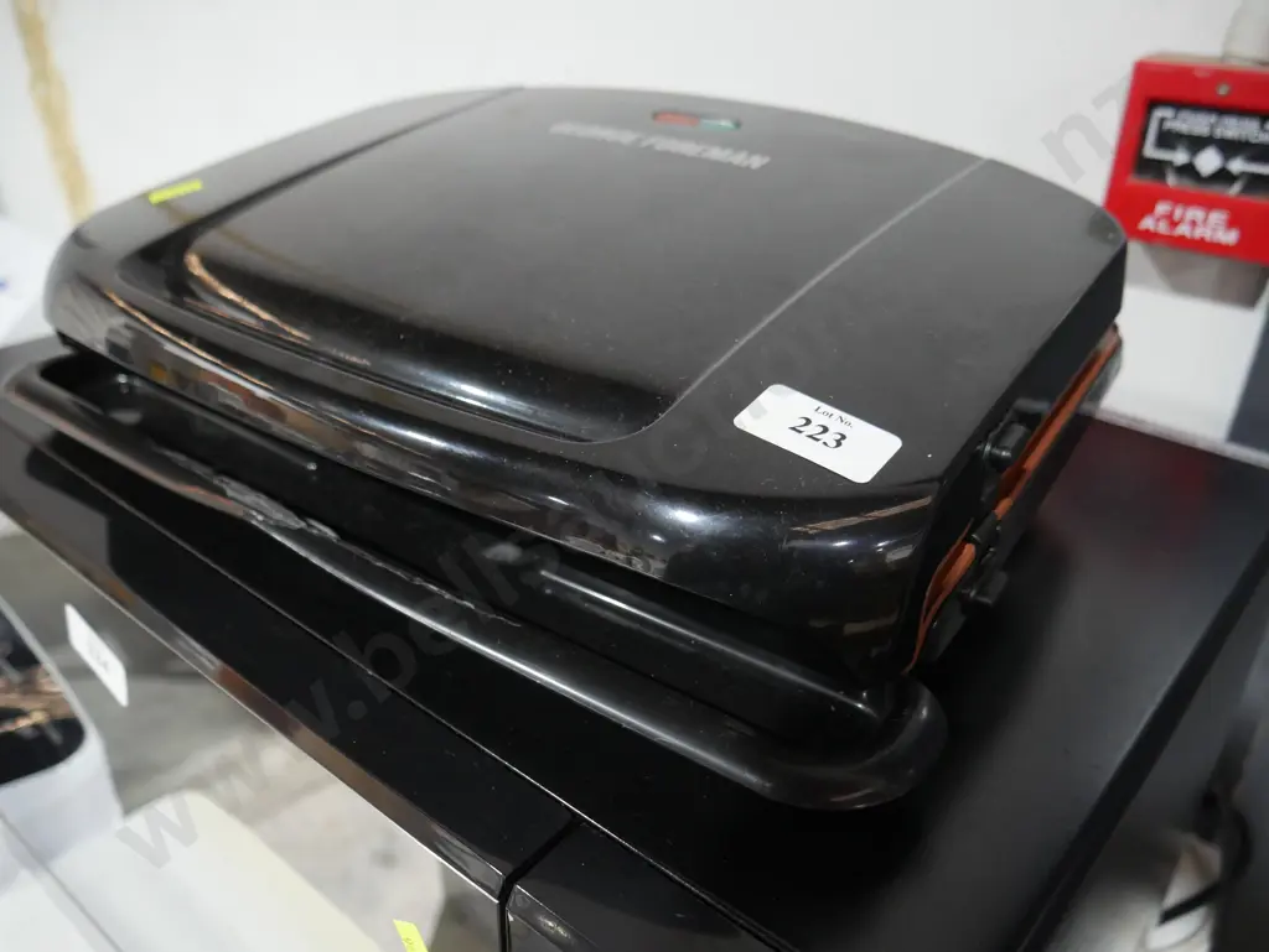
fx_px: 1027
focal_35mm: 28
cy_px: 476
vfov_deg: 49.8
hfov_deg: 63.4
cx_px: 634
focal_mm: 14
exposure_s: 1/60
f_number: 3.5
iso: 1250
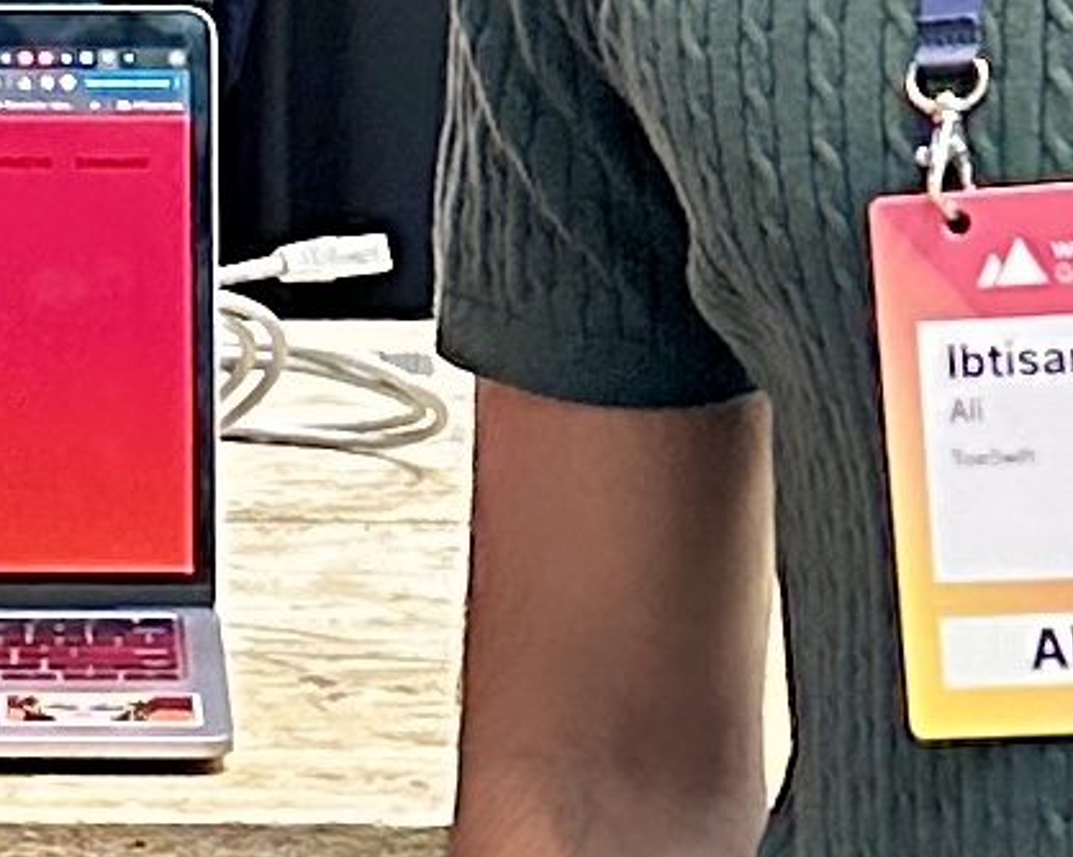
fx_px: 5618
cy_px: 3
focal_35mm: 177
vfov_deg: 8.7
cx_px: 584
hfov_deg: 10.9
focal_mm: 6.86
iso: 640
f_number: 1.78
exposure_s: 1/50
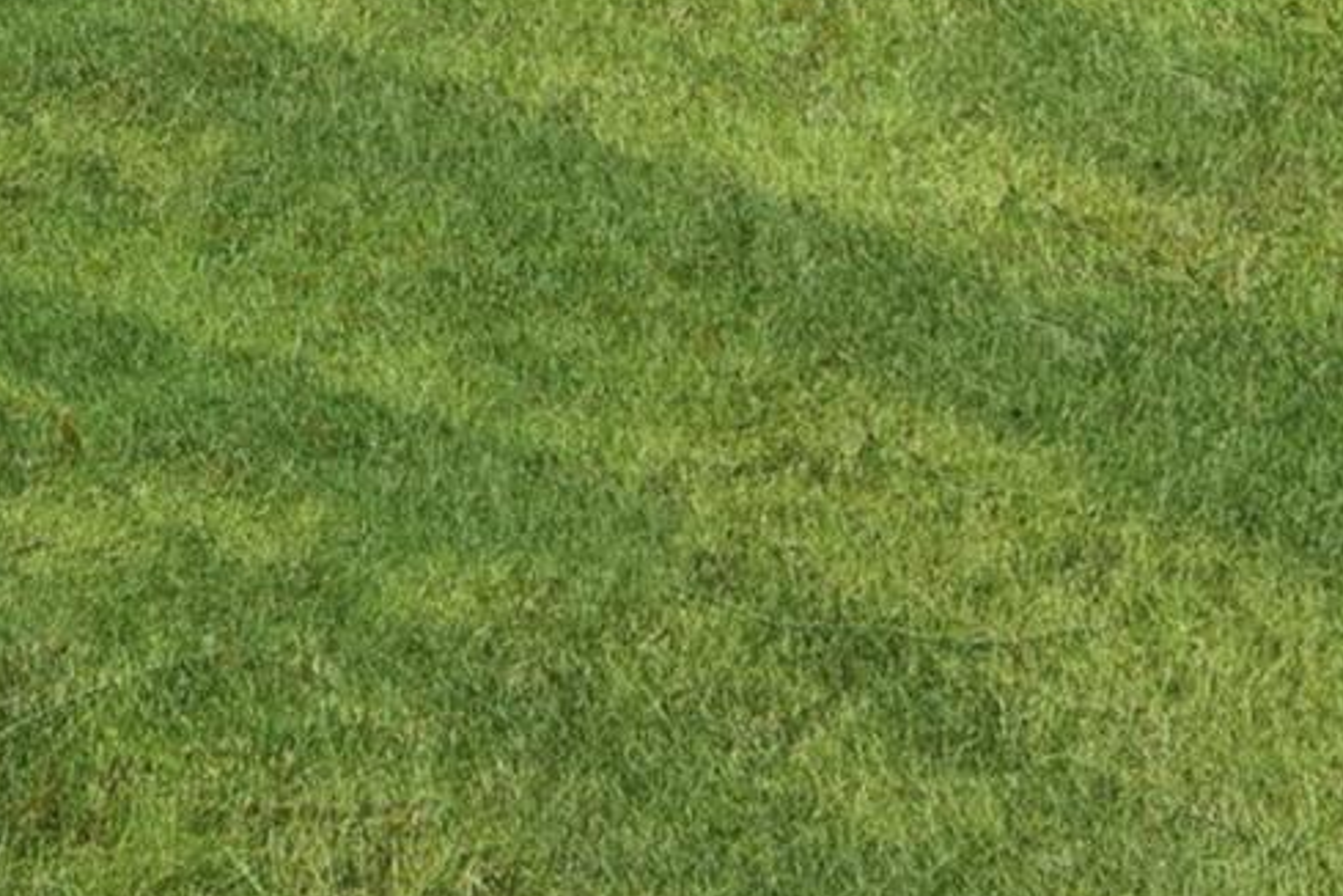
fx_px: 2499
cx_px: 382
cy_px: -754
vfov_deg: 16.6
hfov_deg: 29.7
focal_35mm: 67
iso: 200
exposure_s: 1/200
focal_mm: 16
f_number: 5
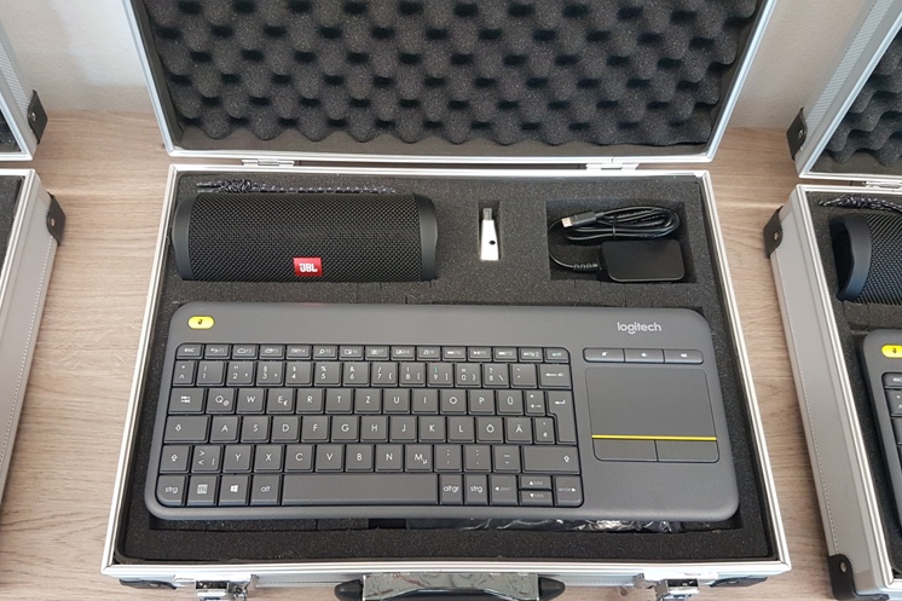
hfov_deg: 63.6
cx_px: 430
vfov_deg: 44.9
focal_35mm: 29
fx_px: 726
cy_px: 307
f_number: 1.7
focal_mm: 4.2
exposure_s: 1/50
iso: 200
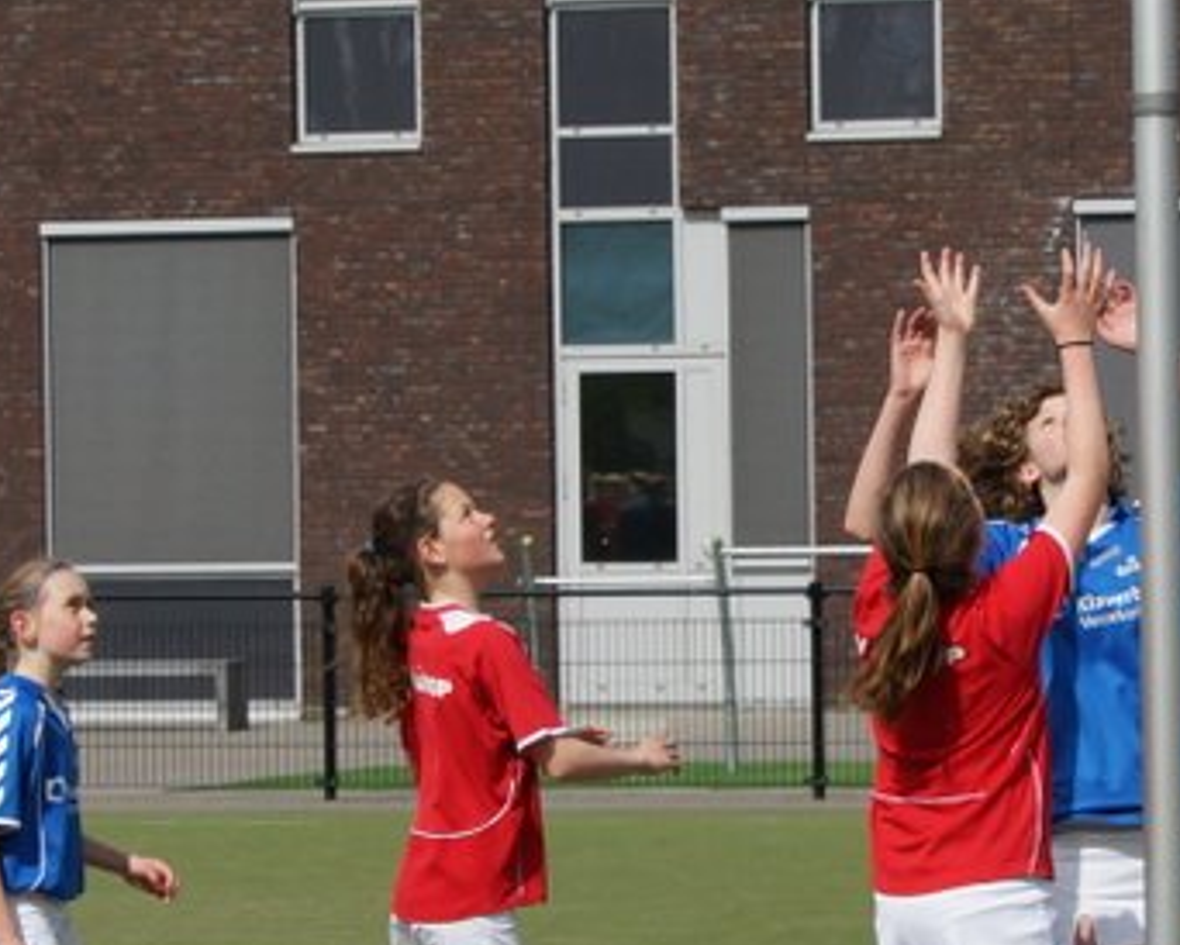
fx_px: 5151
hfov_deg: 13.0
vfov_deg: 10.5
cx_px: 224
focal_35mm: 147
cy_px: 547
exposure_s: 1/1000
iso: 200
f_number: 8
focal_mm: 35
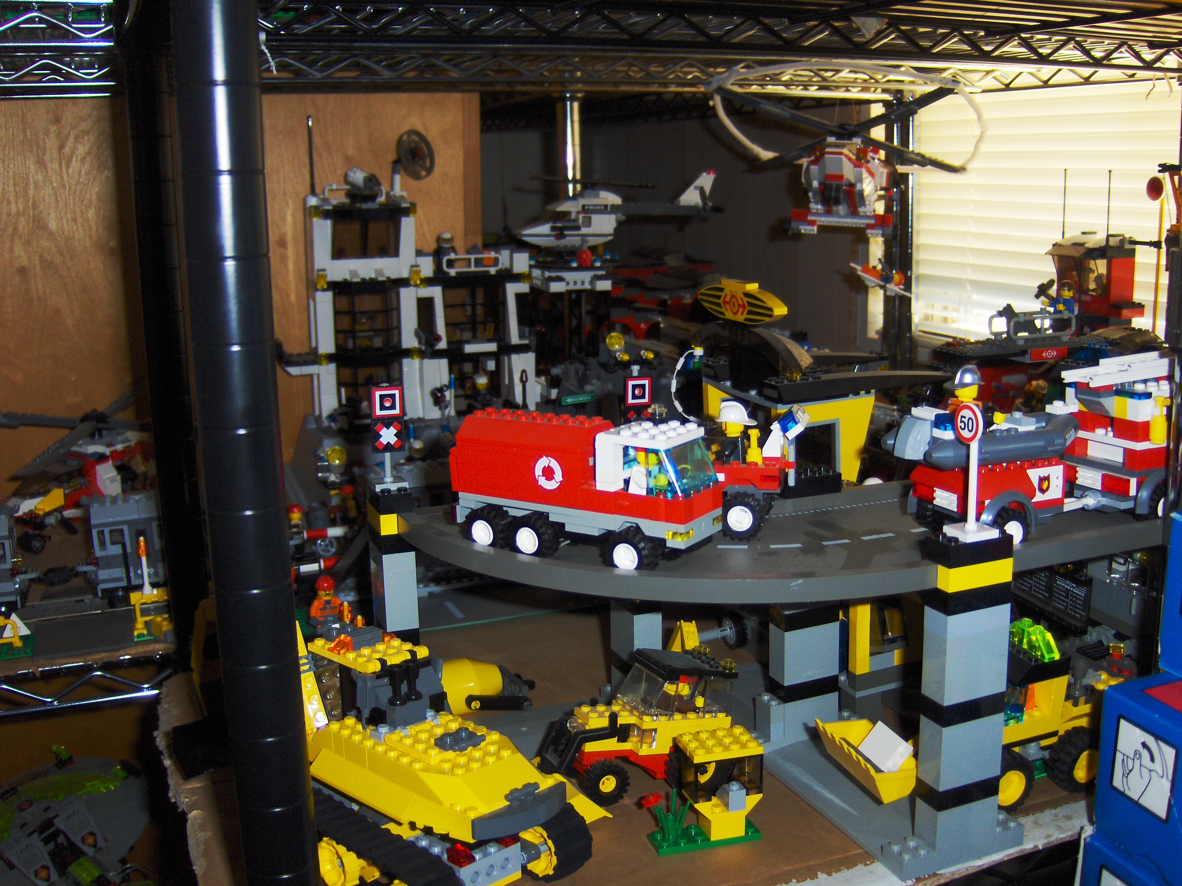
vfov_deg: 40.7
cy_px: 443
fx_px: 1195
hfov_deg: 52.6
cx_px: 591
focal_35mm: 35
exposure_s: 1/60
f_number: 2.8
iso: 100
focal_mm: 7.5
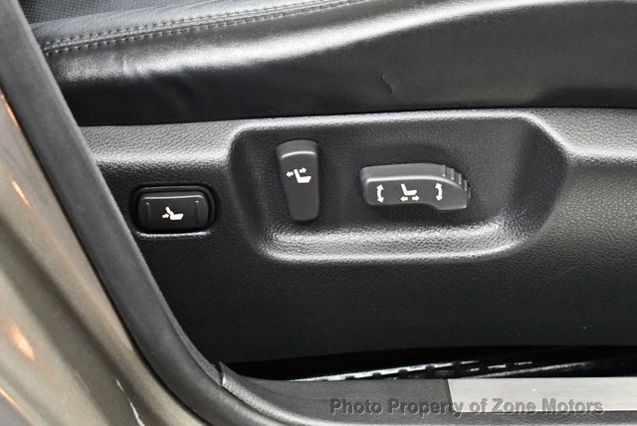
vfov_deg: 12.5
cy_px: 213
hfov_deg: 18.6
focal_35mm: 110
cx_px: 318
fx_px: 1948
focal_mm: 55
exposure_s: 1/60
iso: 10000
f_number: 5.6
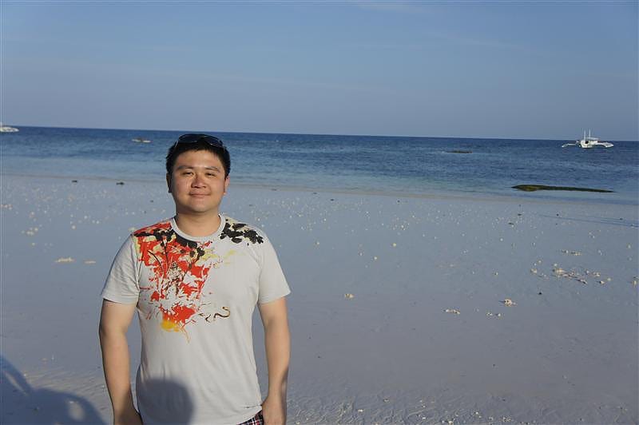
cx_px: 320
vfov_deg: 31.1
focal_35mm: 43
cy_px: 212
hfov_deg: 45.5
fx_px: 763
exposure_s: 1/1600
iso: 200
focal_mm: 29
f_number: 5.6
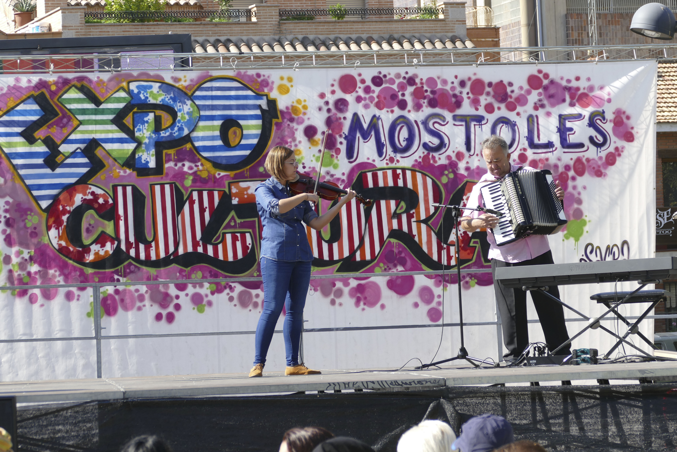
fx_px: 2445
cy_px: 226
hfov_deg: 15.8
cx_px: 338
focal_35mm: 130
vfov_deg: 10.5
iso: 125
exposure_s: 1/640
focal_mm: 47.46
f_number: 3.9
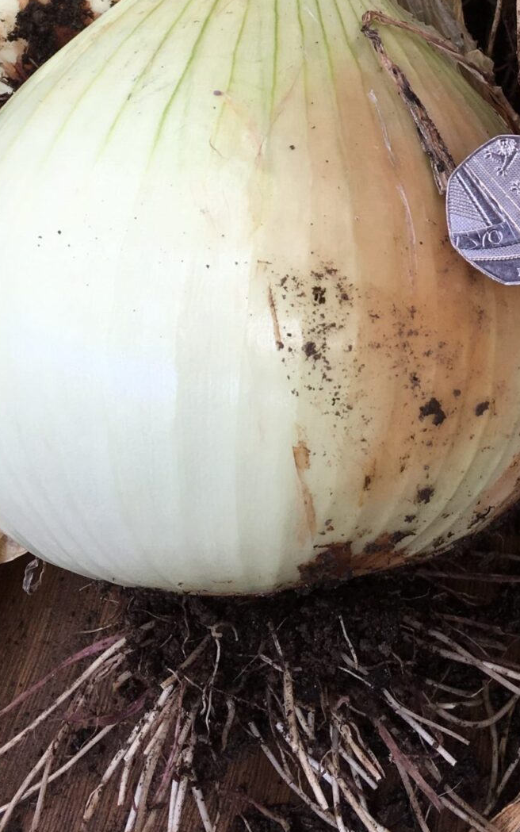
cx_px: 426
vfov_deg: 32.1
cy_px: 59
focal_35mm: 60
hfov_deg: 21.3
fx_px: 1360
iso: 25
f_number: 2.2
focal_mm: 4.15
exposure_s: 1/188
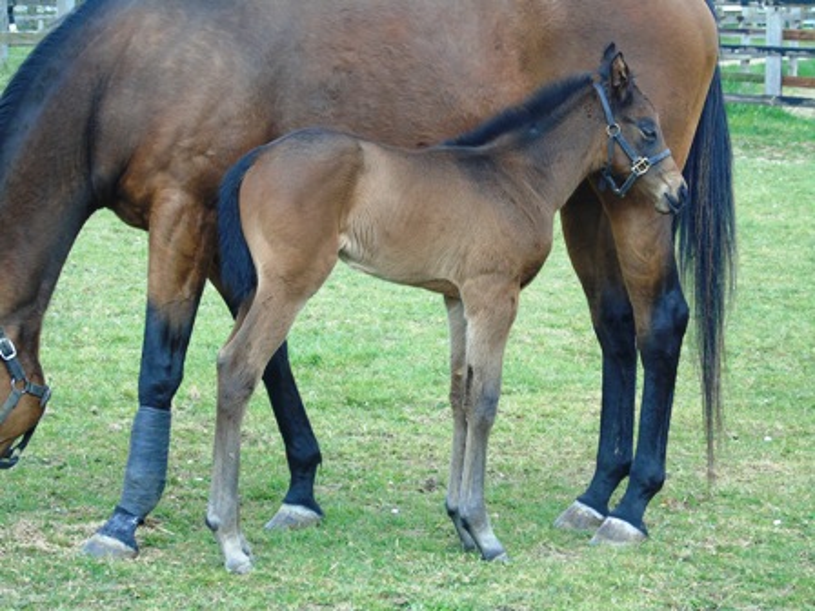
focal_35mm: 142
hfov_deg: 13.9
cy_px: 306
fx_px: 3343
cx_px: 408
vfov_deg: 10.4
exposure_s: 1/125
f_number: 4.7
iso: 100
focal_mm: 25
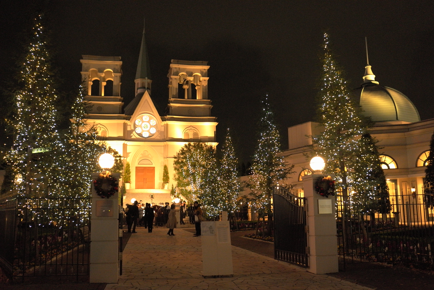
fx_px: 422
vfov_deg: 37.9
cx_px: 217
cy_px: 145
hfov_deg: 54.4
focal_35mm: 35
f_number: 3.2
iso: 3200
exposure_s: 1/60
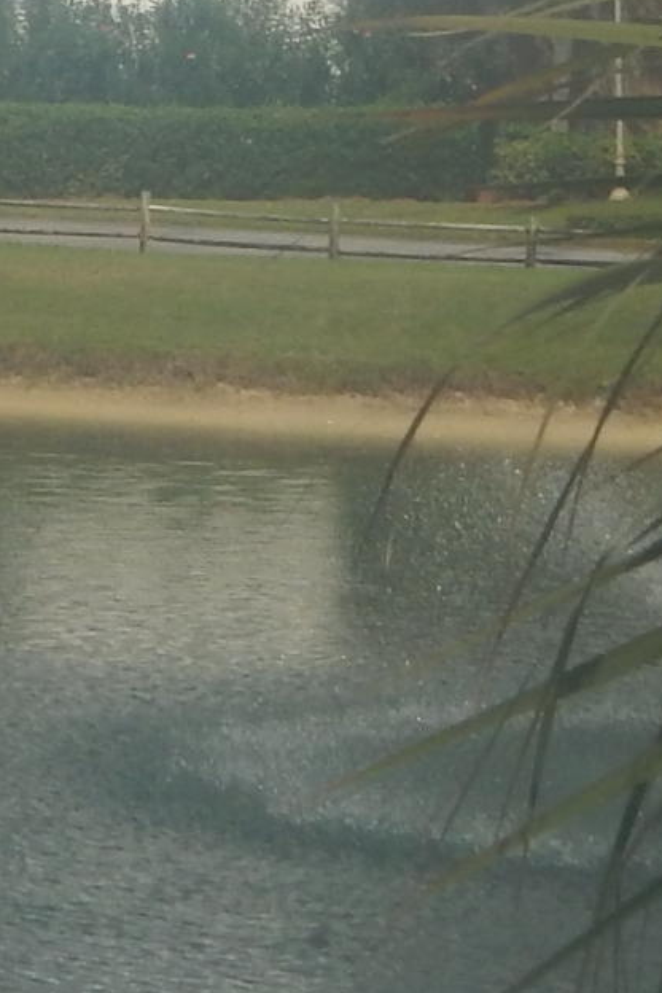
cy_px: -509
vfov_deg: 10.4
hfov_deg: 7.0
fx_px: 5240
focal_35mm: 190
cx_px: -595
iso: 125
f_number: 6.9
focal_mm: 6.8
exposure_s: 1/640
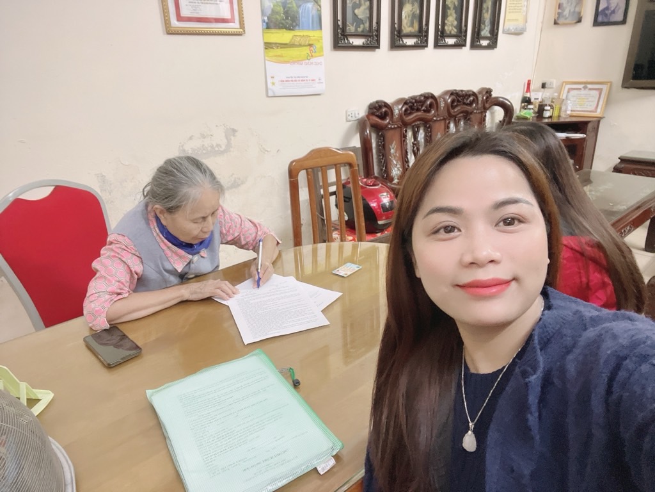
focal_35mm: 23
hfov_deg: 73.9
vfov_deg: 58.9
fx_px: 435
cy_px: 246
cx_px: 328
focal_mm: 2.71
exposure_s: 1/33
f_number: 2.2
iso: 400
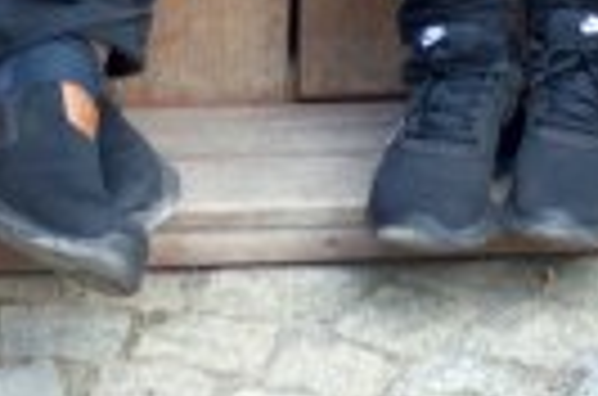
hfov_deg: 7.8
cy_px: -666
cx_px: 157
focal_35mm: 266
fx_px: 4408
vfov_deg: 5.0
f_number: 3.2
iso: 125
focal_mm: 17.4
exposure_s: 1/60
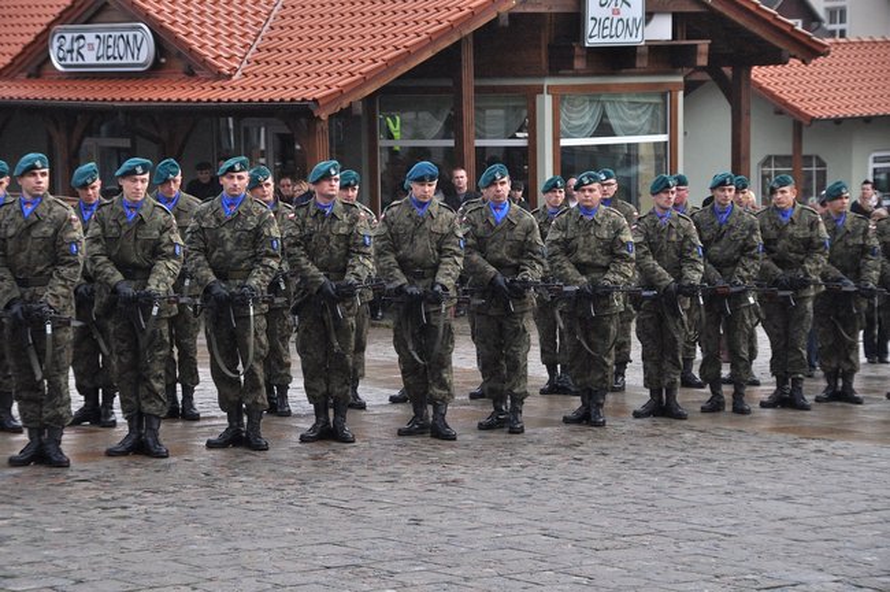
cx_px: 445
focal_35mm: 98
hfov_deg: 20.9
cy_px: 296
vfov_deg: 14.0
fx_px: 2408
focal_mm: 65
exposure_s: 1/500
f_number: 5.3
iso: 250
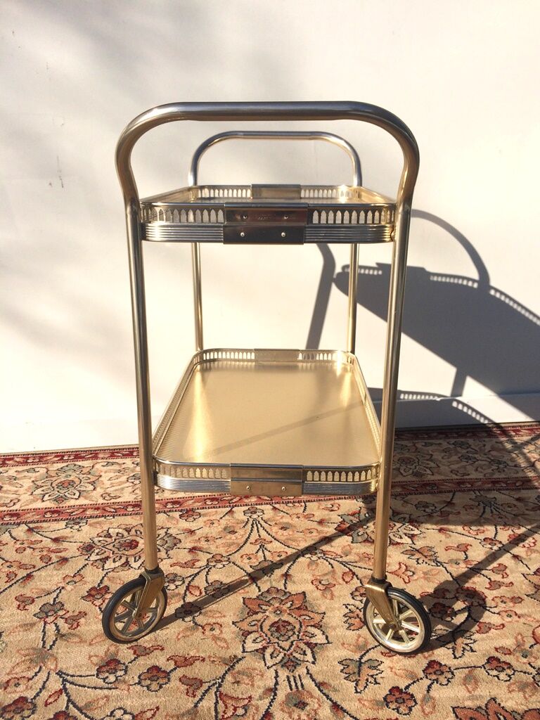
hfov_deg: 48.2
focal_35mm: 29
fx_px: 603
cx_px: 270
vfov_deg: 61.7
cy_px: 360
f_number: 2.2
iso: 32
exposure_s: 1/4566
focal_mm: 4.15
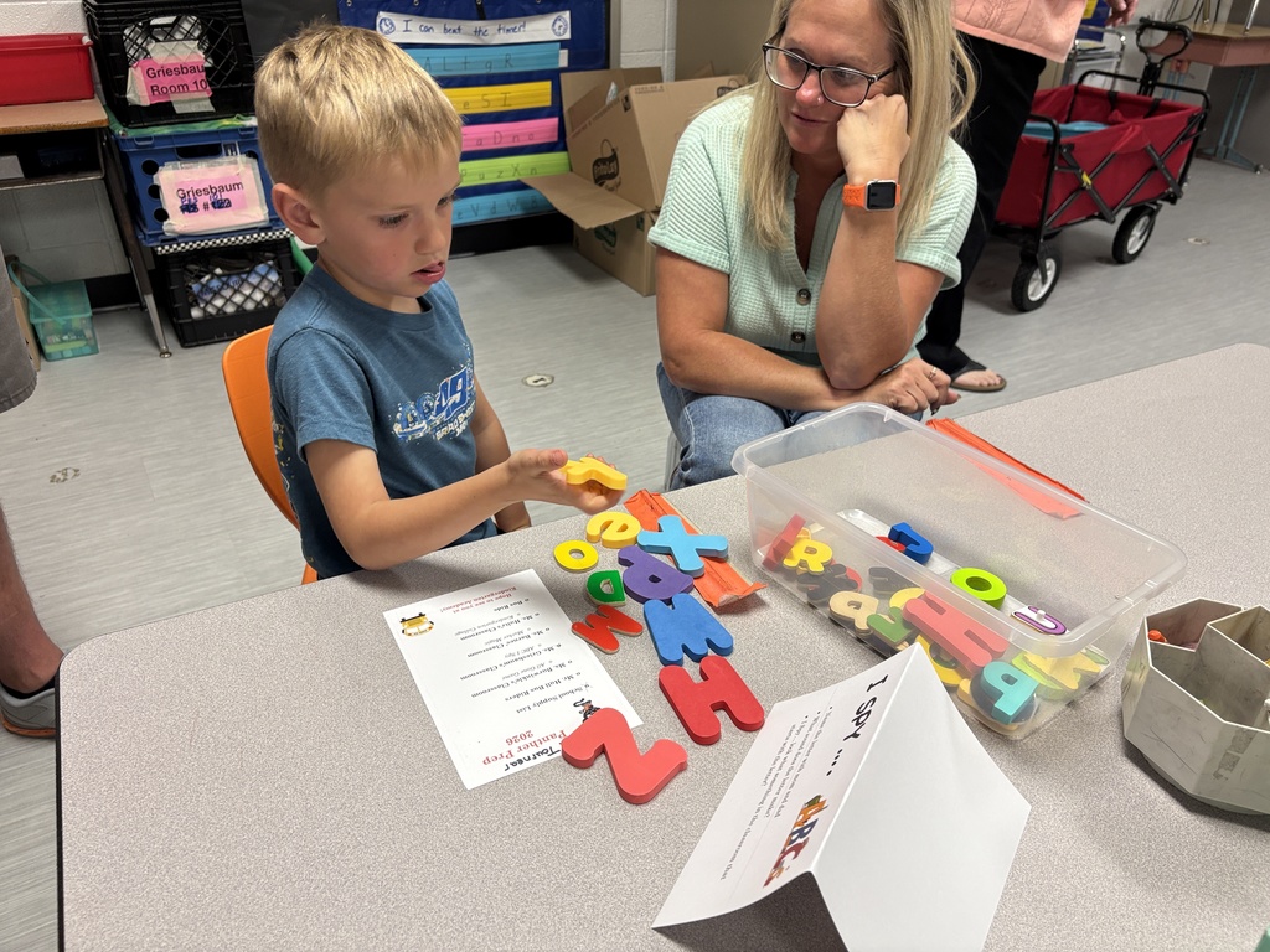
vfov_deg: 53.1
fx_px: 954
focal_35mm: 26
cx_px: 635
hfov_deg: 67.3
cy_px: 476
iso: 100
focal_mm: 5.96
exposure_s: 1/60
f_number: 1.6
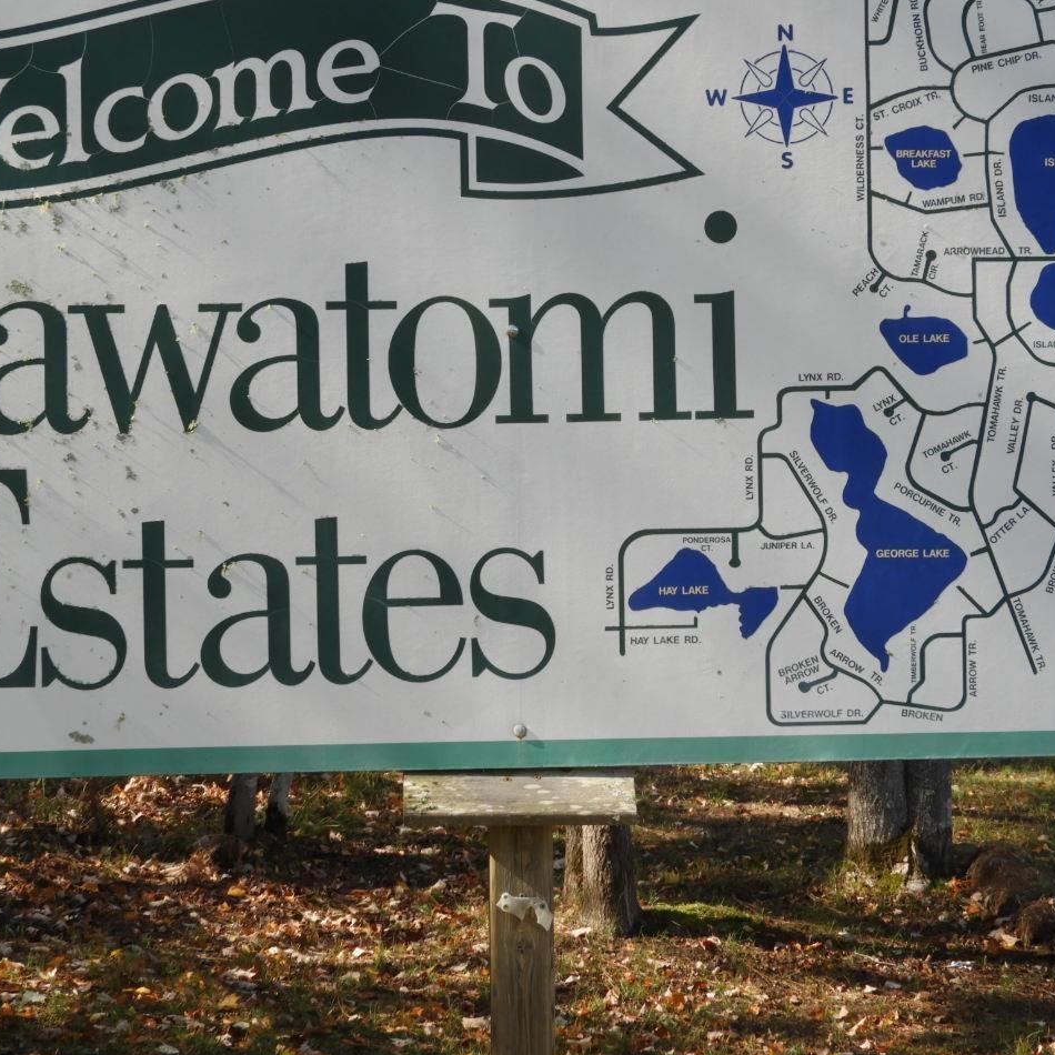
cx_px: 516
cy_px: 416
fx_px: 2310
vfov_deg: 25.7
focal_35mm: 67
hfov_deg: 25.7
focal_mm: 8.1
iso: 100
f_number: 4
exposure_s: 1/320
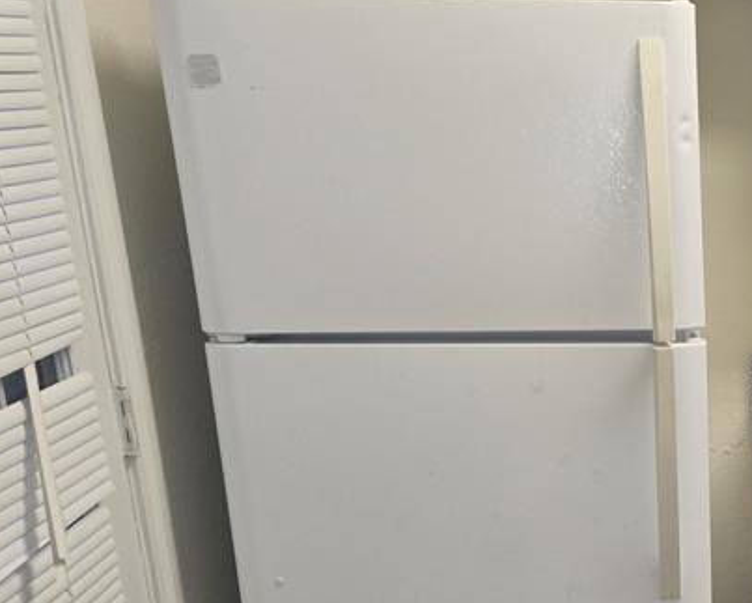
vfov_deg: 25.8
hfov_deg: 29.2
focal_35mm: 57
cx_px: 862
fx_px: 1270
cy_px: 547
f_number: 1.8
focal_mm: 5.4
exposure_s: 1/60
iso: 50
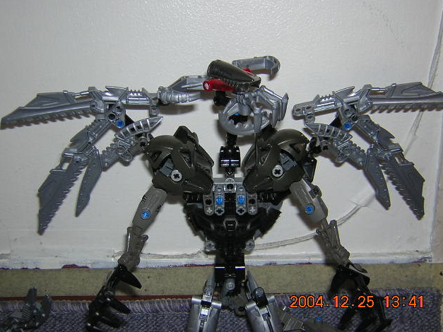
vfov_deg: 30.3
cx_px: 225
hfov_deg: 39.7
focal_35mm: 48
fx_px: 614
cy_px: 167
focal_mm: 6.1
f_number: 2.9
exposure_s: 1/60.1
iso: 100
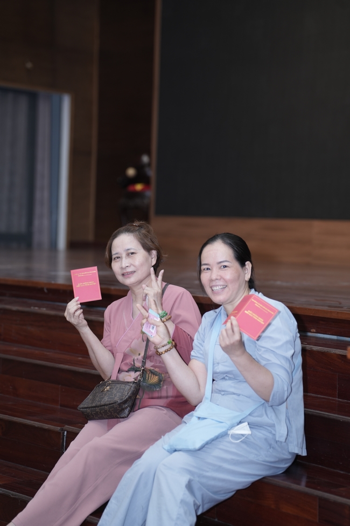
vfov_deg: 23.6
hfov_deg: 15.9
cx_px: 175
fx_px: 1254
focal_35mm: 86
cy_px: 263
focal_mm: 86
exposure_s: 1/125
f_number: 2.8
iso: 500
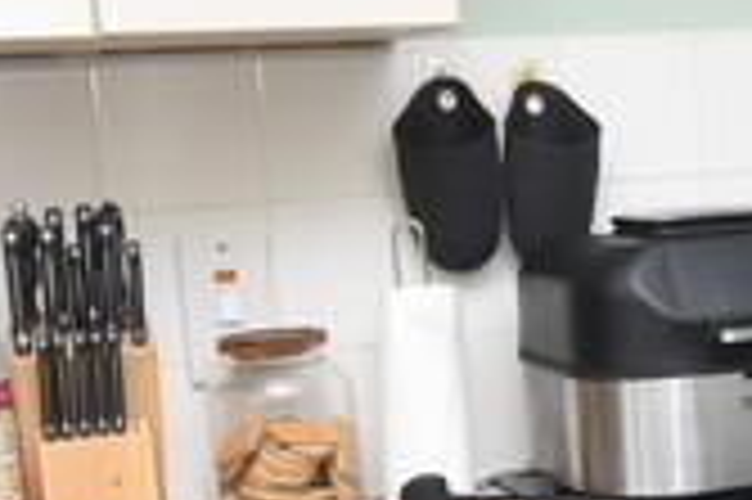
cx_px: 986
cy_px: 367
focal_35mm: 92
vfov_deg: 14.8
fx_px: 1920
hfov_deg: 20.2
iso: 800
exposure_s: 1/125
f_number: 4
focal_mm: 10
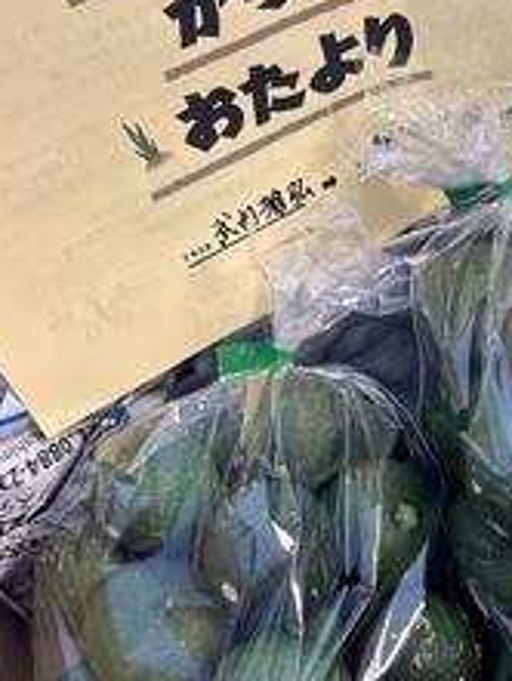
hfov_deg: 30.5
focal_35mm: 47
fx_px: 926
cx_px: 376
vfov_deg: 40.4
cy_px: 336
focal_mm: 5.7
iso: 80
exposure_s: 1/50
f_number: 1.5
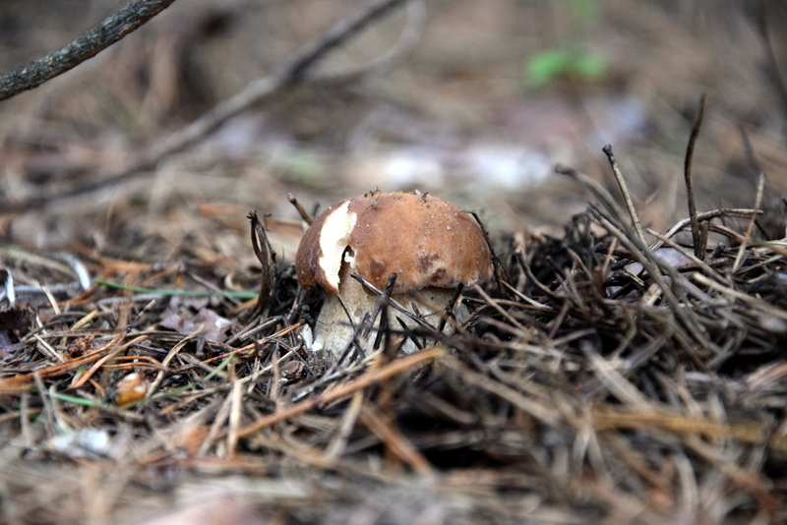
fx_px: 3444
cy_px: 262
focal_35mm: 158
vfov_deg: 8.7
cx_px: 394
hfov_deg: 13.0
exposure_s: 1/125
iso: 1800
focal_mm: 105
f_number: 5.6
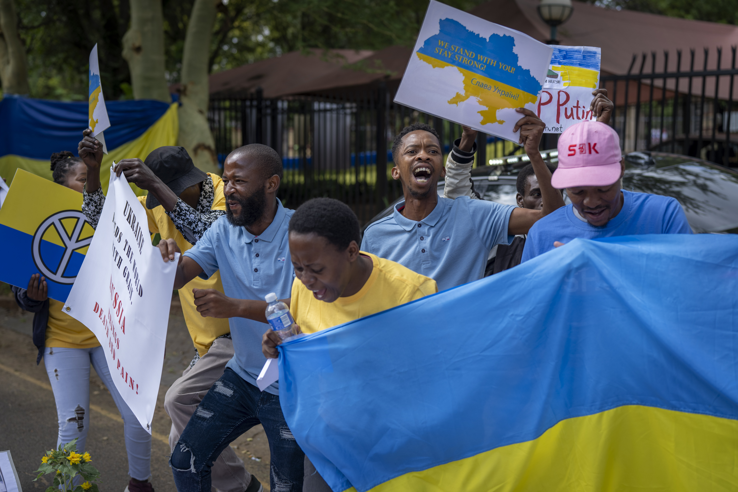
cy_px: 246
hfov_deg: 39.6
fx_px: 1025
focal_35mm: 50
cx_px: 369
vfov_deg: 27.0
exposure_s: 1/640
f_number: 2.2
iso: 100
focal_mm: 50
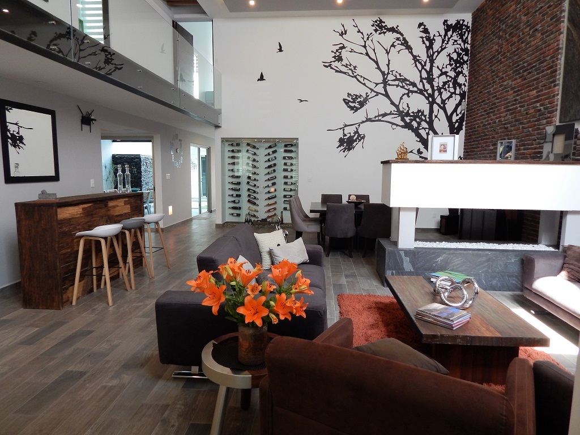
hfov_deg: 73.9
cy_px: 218
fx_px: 385
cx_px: 290
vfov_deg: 58.9
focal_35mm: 23
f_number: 3
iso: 180
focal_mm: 4
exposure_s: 1/30
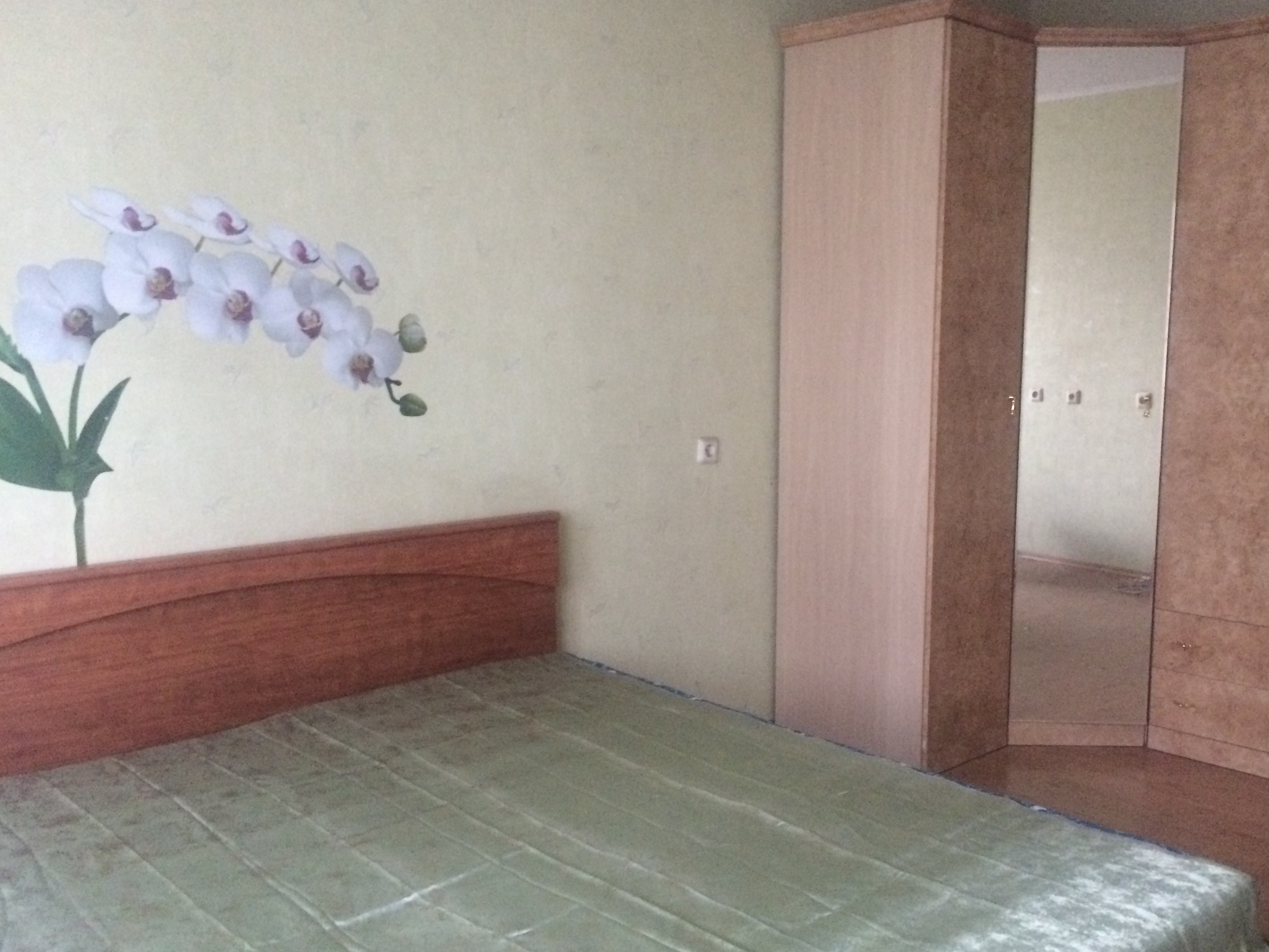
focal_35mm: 34
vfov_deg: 41.8
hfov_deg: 53.8
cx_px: 728
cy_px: 500
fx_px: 1246
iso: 400
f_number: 2.2
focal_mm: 4.15
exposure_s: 1/17
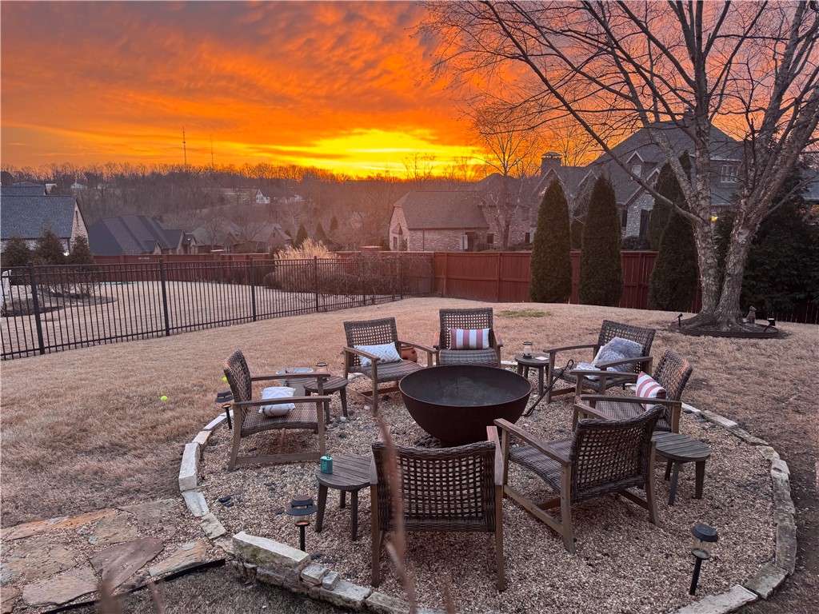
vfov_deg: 56.8
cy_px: 307
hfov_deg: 71.6
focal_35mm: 24
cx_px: 410
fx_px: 568
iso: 200
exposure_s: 1/108
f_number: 1.78
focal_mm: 6.76
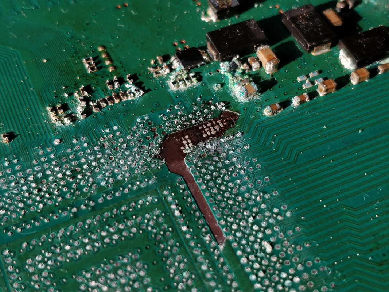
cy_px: 146
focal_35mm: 24
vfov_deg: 56.8
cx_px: 194
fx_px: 270
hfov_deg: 71.6
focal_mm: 4.1
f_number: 1.7
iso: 125
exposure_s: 1/490
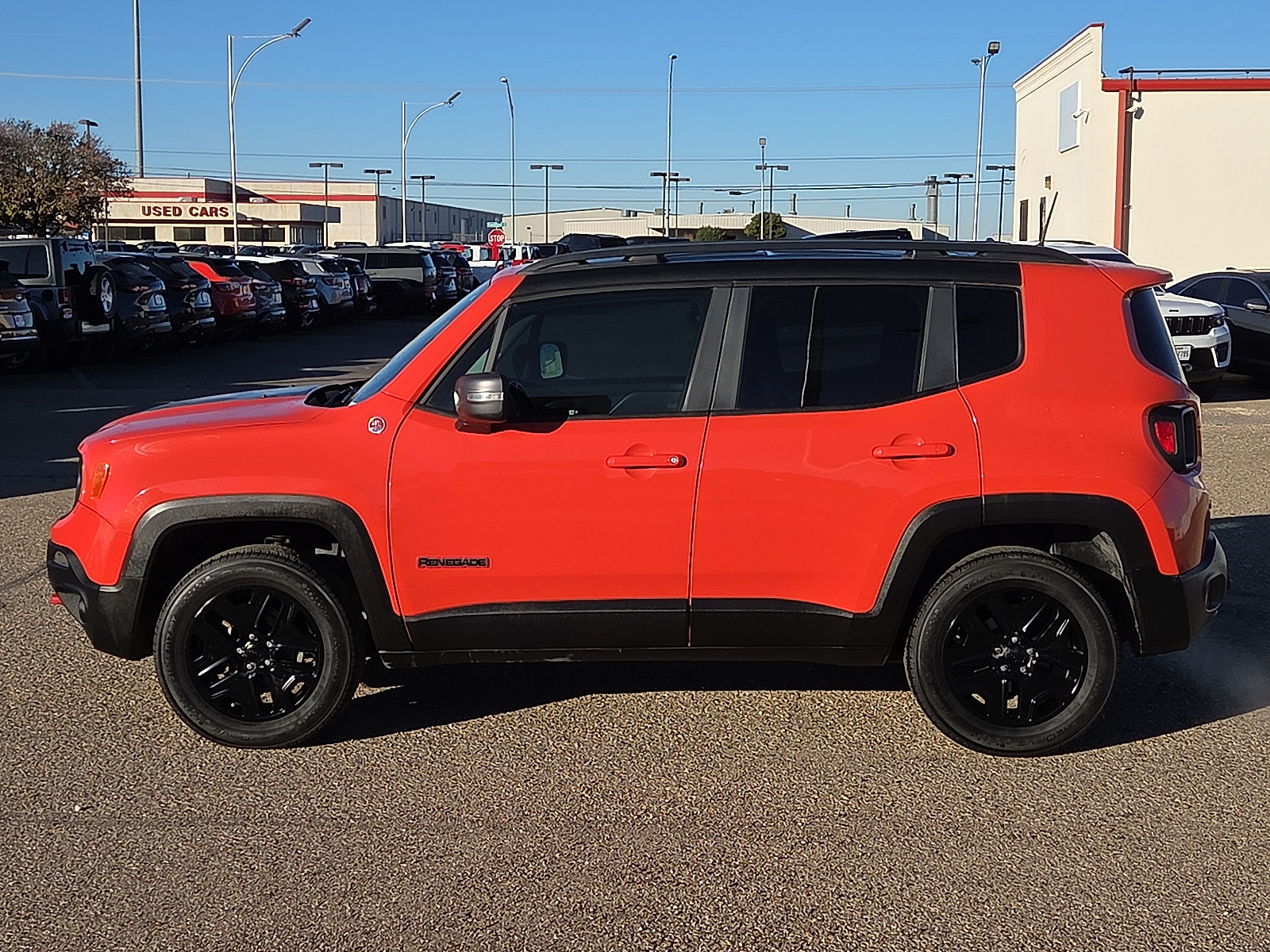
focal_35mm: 55
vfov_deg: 26.6
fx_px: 2018
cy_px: 476
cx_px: 635
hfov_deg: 34.9
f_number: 1.8
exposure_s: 1/10000
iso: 78
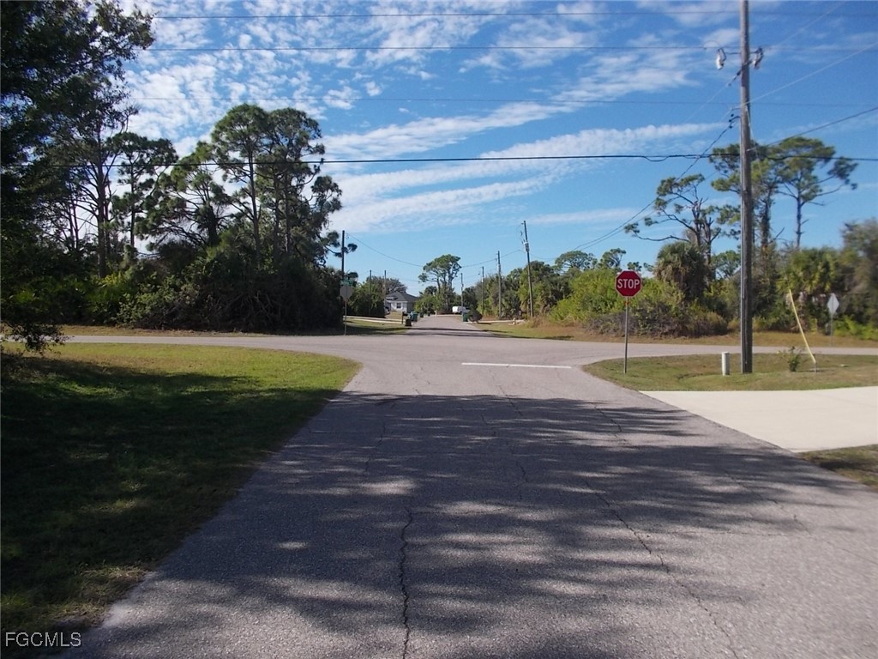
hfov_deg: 61.7
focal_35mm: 29
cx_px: 439
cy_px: 330
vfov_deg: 48.2
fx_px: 736
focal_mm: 4.1
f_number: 3.3
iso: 80
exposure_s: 1/1000
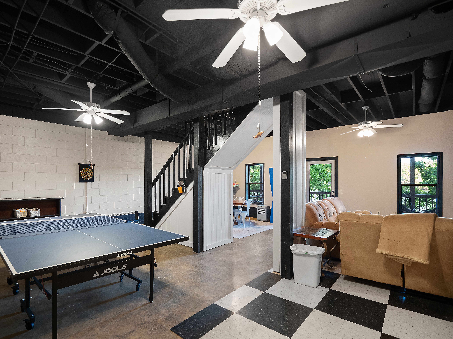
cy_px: 170
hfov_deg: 94.5
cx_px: 226
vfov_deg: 78.1
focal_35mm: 16
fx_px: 209
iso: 400
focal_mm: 8
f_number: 2.8
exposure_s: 1/10
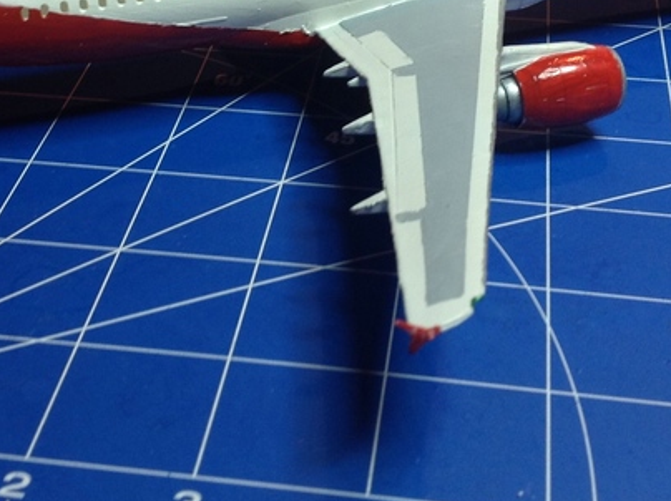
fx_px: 1510
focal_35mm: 78
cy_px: -17
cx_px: 306
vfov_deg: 18.3
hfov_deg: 25.0
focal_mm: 4.28
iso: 50
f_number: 2.4
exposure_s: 1/17
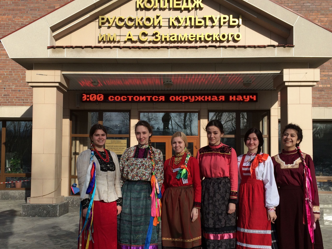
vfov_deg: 46.8
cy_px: 122
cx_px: 169
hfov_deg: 60.0
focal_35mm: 30
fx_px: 288
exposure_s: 1/2564
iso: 32
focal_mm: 4.15
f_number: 2.2
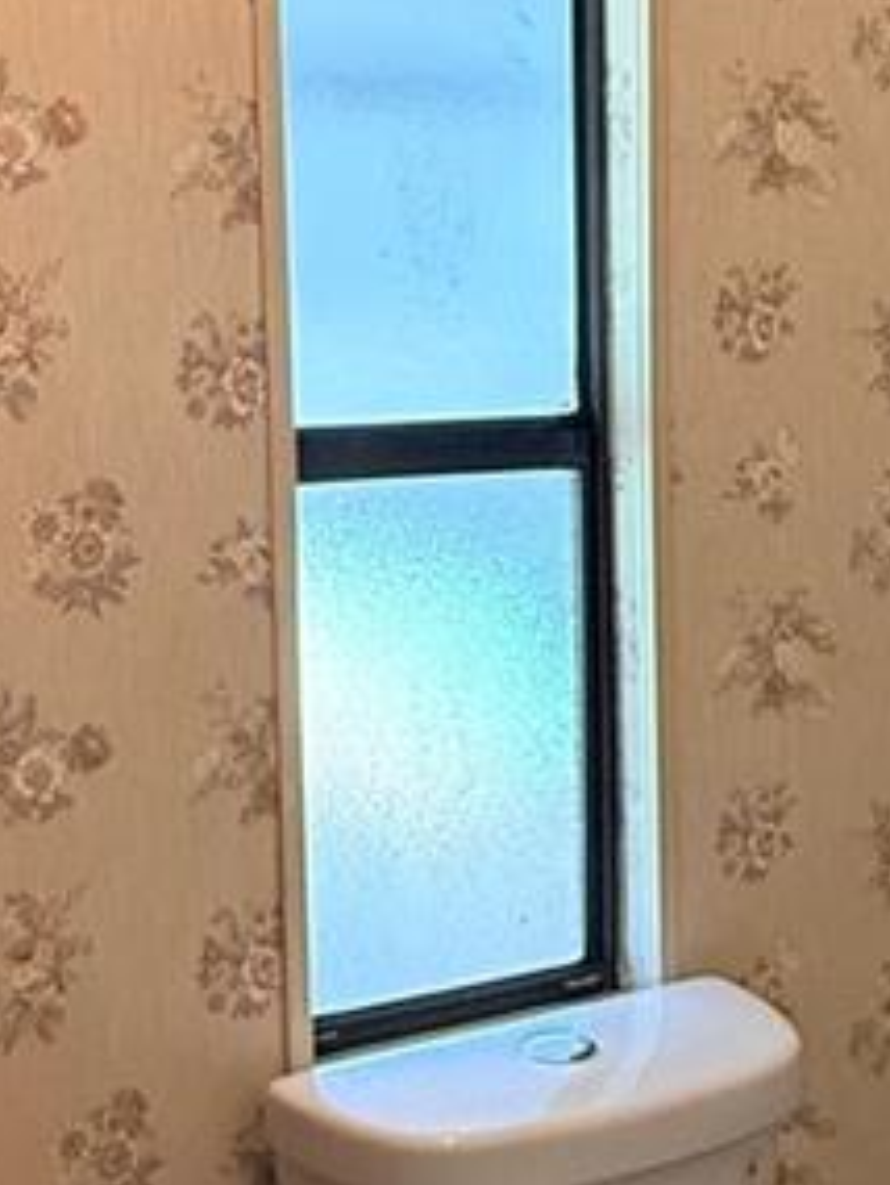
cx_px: 378
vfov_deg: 32.7
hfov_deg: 24.8
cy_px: 590
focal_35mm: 59
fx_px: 2021
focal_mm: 2.22
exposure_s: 1/60
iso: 400
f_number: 2.2
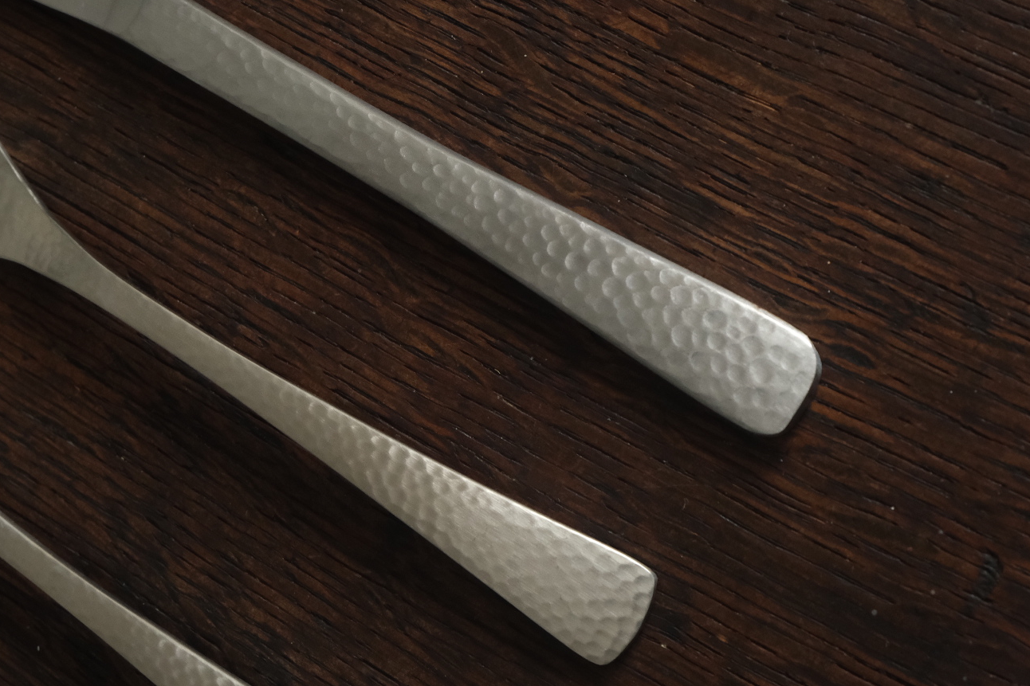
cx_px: 444
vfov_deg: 17.7
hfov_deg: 26.3
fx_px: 2203
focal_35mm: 77
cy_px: 383
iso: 3200
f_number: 6.4
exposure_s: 1/160
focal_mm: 37.4
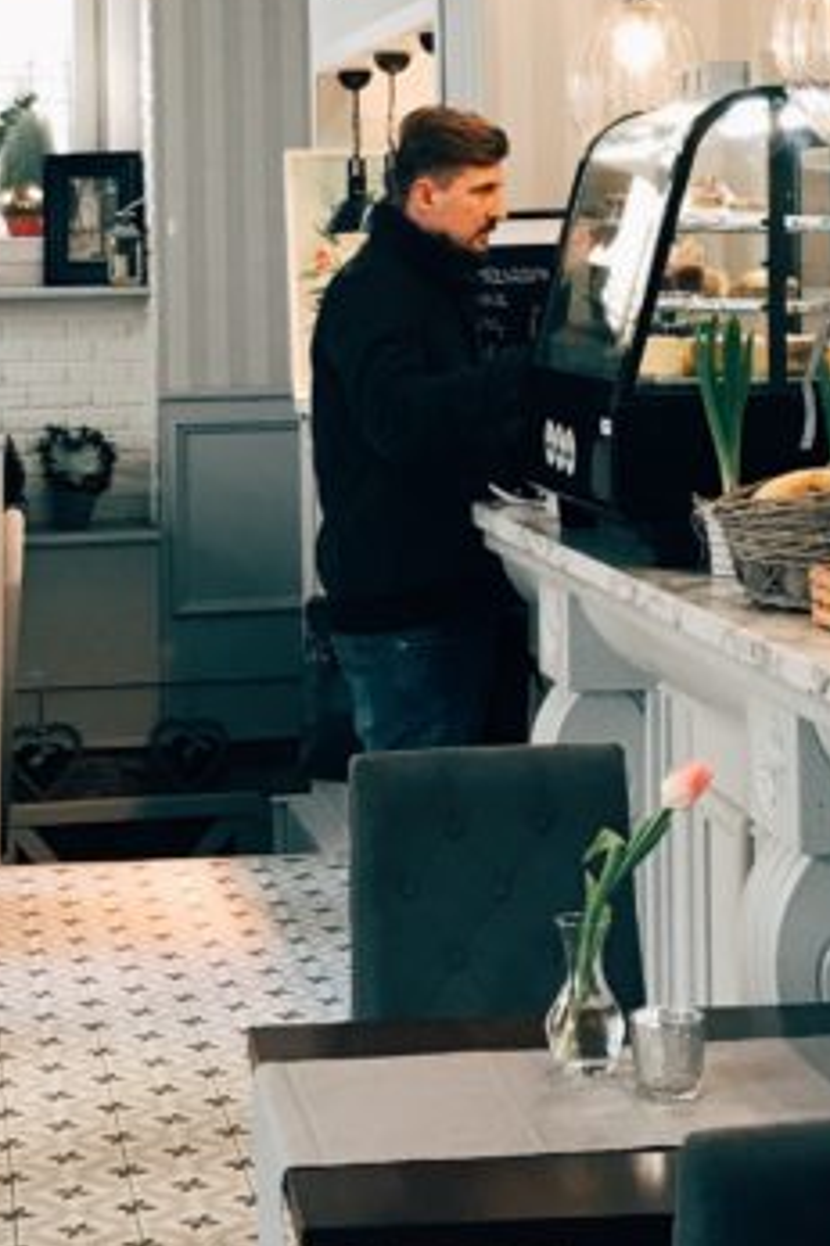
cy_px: 176
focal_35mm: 86
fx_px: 2977
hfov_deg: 15.9
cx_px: 402
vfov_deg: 23.2
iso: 40
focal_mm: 3.99
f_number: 1.8
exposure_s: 1/20
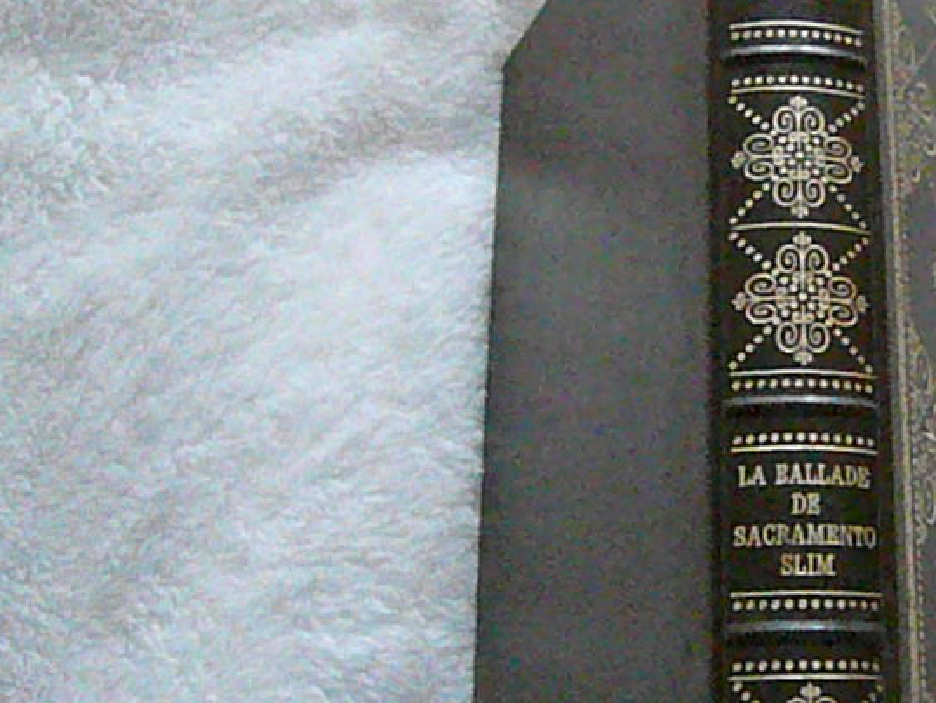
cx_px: 811
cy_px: 367
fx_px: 1407
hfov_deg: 35.0
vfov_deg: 28.1
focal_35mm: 52
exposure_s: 1/320
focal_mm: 4.6
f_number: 2.8
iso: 3200
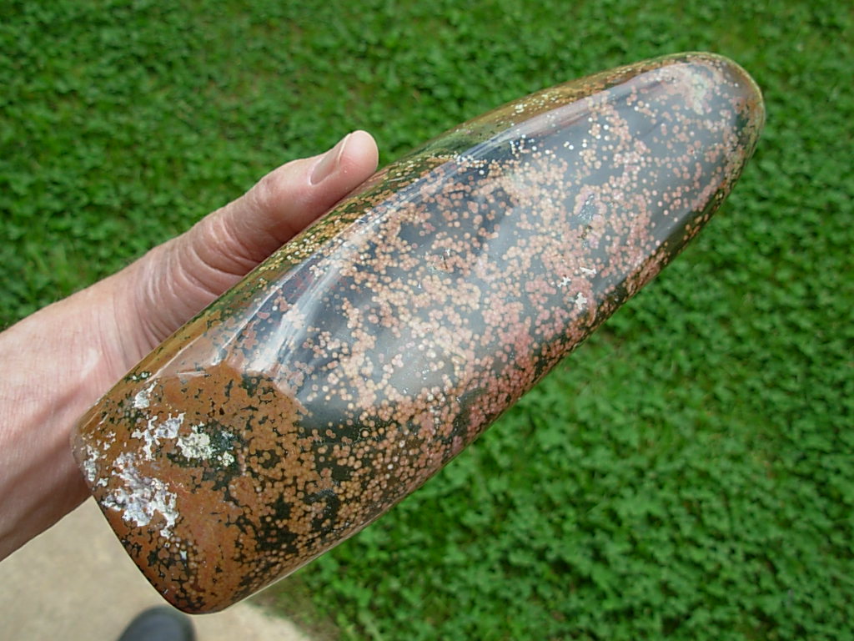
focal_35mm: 38
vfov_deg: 37.7
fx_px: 937
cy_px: 320
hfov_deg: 49.0
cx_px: 427
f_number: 2.9
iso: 50
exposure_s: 1/279
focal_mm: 6.3
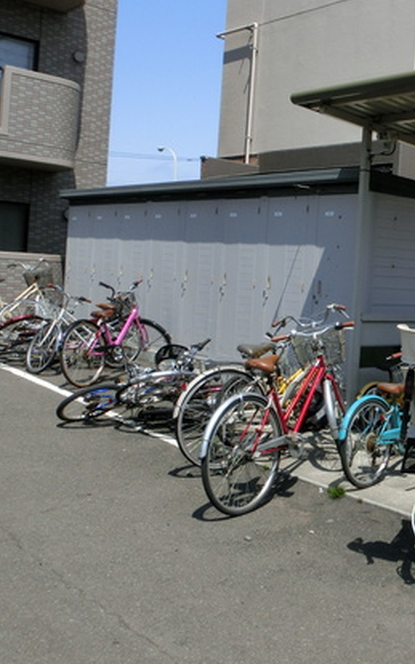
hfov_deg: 28.0
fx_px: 778
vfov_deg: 46.1
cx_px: 423
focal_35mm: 43
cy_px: 291
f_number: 7.9
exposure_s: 1/250
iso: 80
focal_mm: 4.24
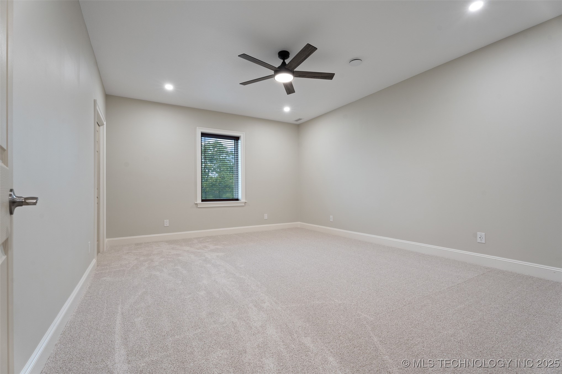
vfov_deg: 73.7
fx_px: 250
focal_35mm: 16
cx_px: 281
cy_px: 187
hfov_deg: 96.7
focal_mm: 16
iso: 200
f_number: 9
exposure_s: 1/2
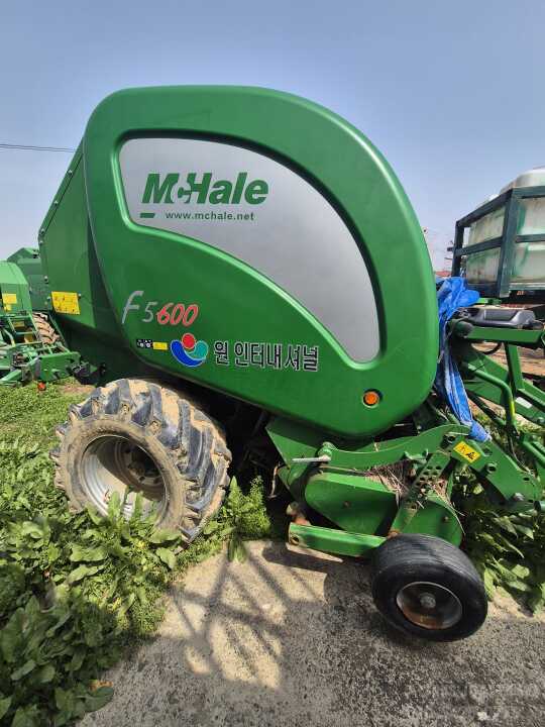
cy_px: 364
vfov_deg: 106.2
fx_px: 273
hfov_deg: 89.9
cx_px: 272
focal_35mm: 13
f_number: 2.2
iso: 50
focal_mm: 2.2
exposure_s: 1/2240
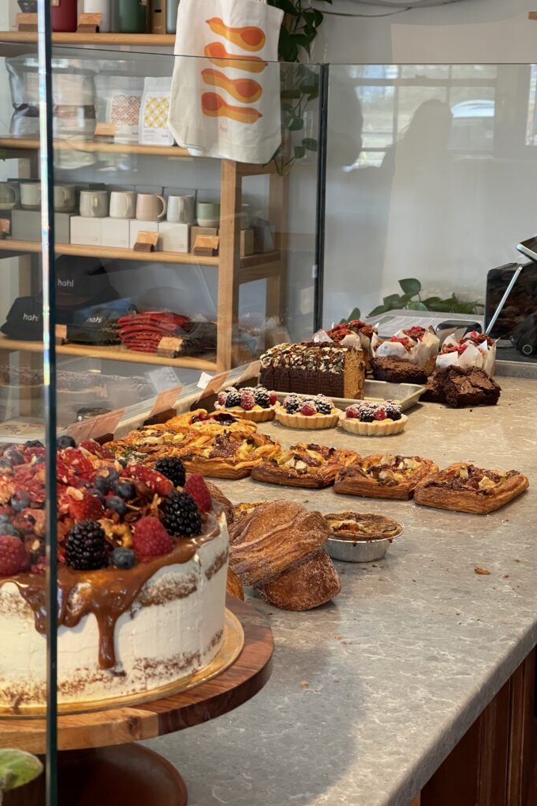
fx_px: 1499
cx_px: 258
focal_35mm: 67
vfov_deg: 30.1
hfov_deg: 20.3
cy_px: 405
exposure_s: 1/120
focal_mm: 7.5
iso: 200
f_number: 2.2
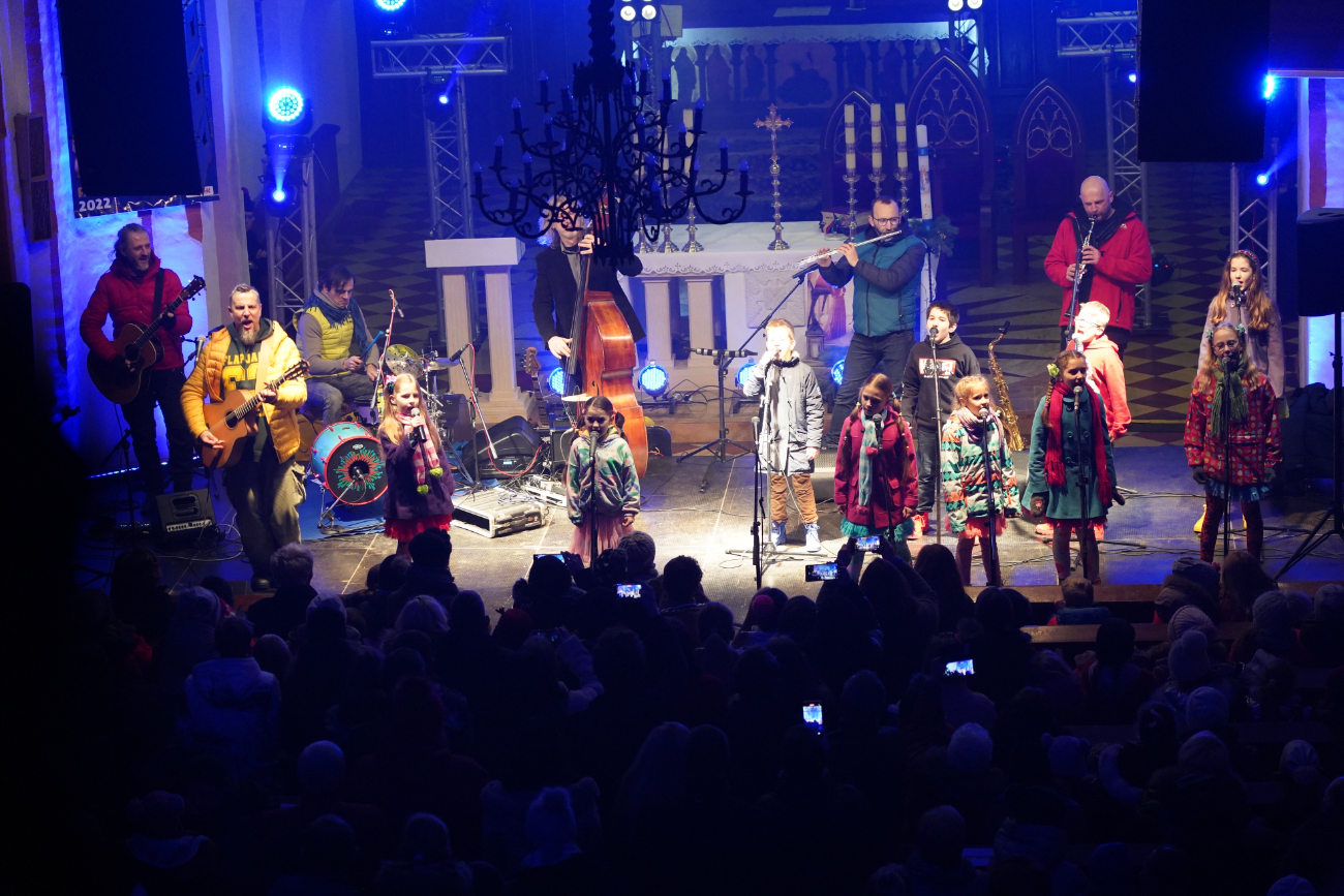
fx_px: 3733
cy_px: 448
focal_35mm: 100
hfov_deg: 20.4
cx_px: 672
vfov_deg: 13.7
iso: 6400
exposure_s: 1/160
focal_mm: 100
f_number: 4
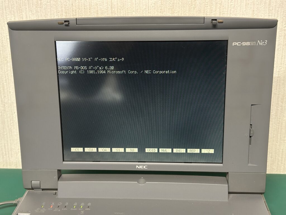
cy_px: 108
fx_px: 397
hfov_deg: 39.7
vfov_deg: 30.3
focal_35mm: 48
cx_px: 143
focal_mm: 6.86
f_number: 1.78
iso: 500
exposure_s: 1/25
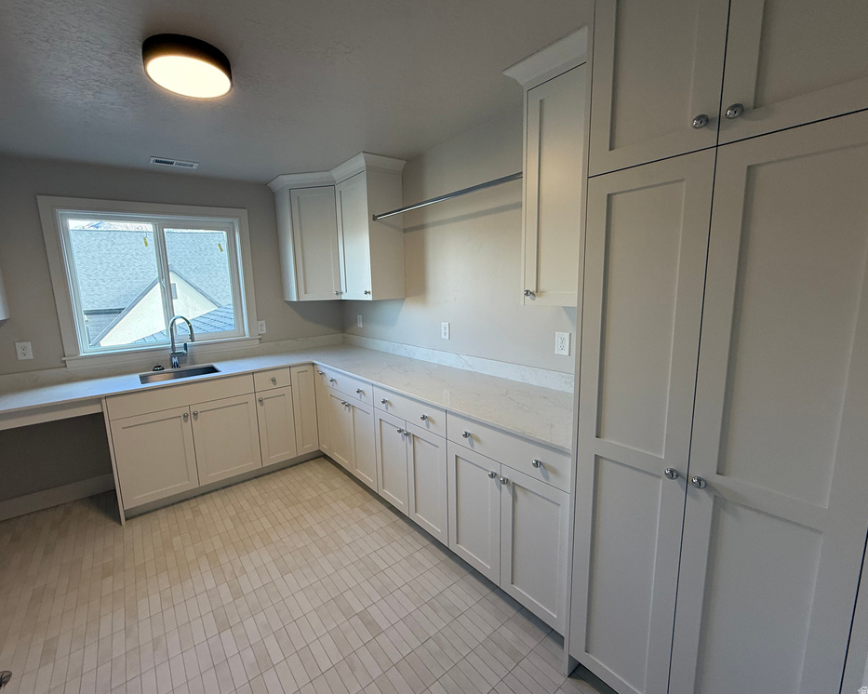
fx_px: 385
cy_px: 343
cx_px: 396
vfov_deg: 84.0
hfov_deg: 96.6
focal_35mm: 15
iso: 125
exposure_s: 1/120
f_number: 2.2
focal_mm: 2.22
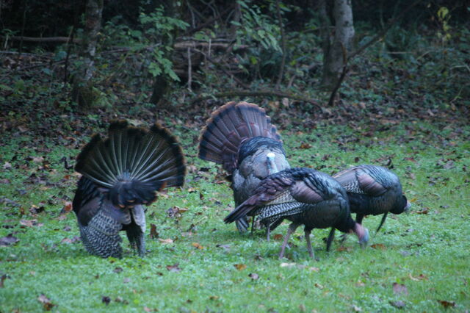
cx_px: 235
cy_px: 156
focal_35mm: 270
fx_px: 3523
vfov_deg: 5.1
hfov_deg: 7.6
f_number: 5.6
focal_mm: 180
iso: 800
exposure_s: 1/20
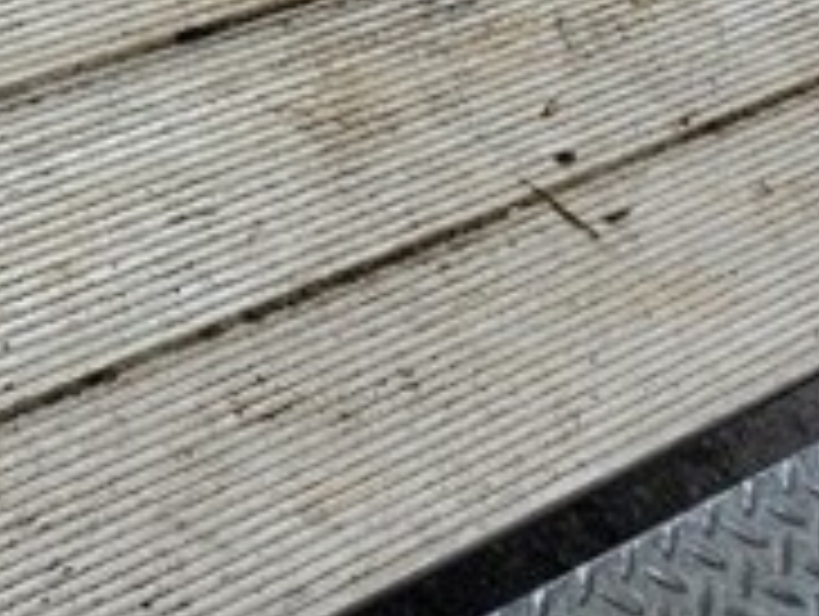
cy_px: -360
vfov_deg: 15.4
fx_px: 2061
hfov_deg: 21.3
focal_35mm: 87
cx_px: -86
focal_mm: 4.3
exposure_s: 1/1199
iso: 50
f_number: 2.4
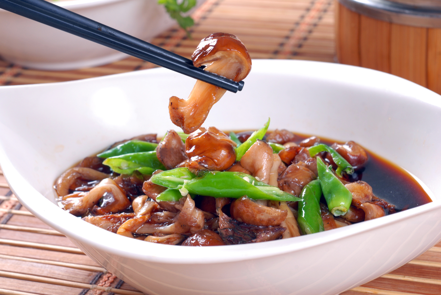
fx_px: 1104
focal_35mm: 90
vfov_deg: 15.2
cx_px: 220
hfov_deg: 22.6
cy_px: 148
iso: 160
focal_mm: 60
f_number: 11
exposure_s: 1/100
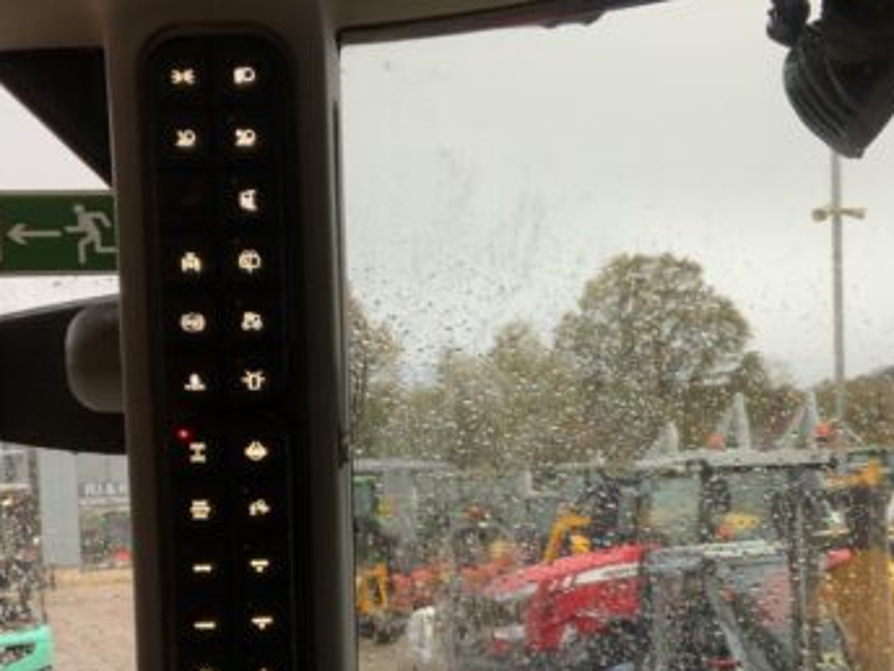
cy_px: 476
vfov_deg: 26.8
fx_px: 1395
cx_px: 369
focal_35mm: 54
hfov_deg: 35.4
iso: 64
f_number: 1.8
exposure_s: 1/109
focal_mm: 3
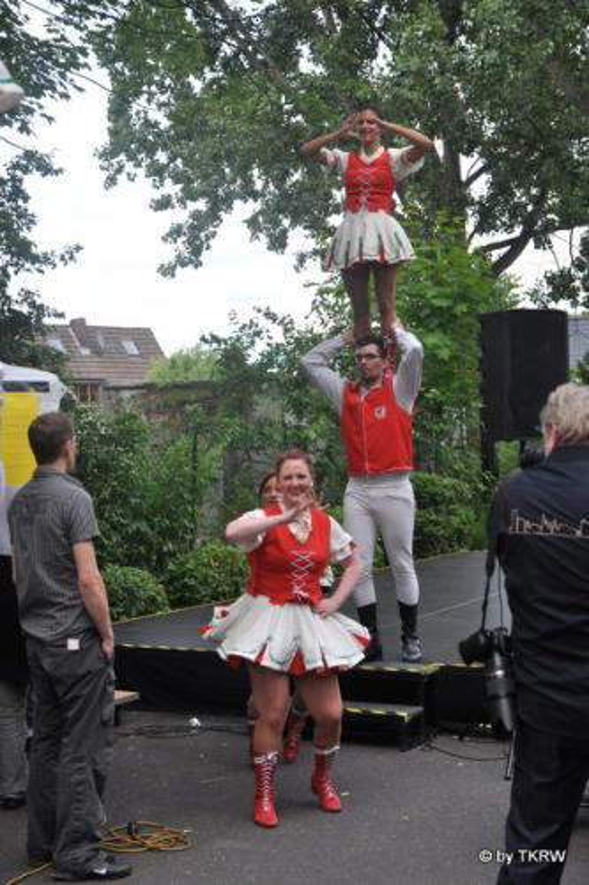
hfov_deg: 25.0
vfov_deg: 36.9
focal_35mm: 54
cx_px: 294
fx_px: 1326
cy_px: 442
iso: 450
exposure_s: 1/1000
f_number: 4
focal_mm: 36
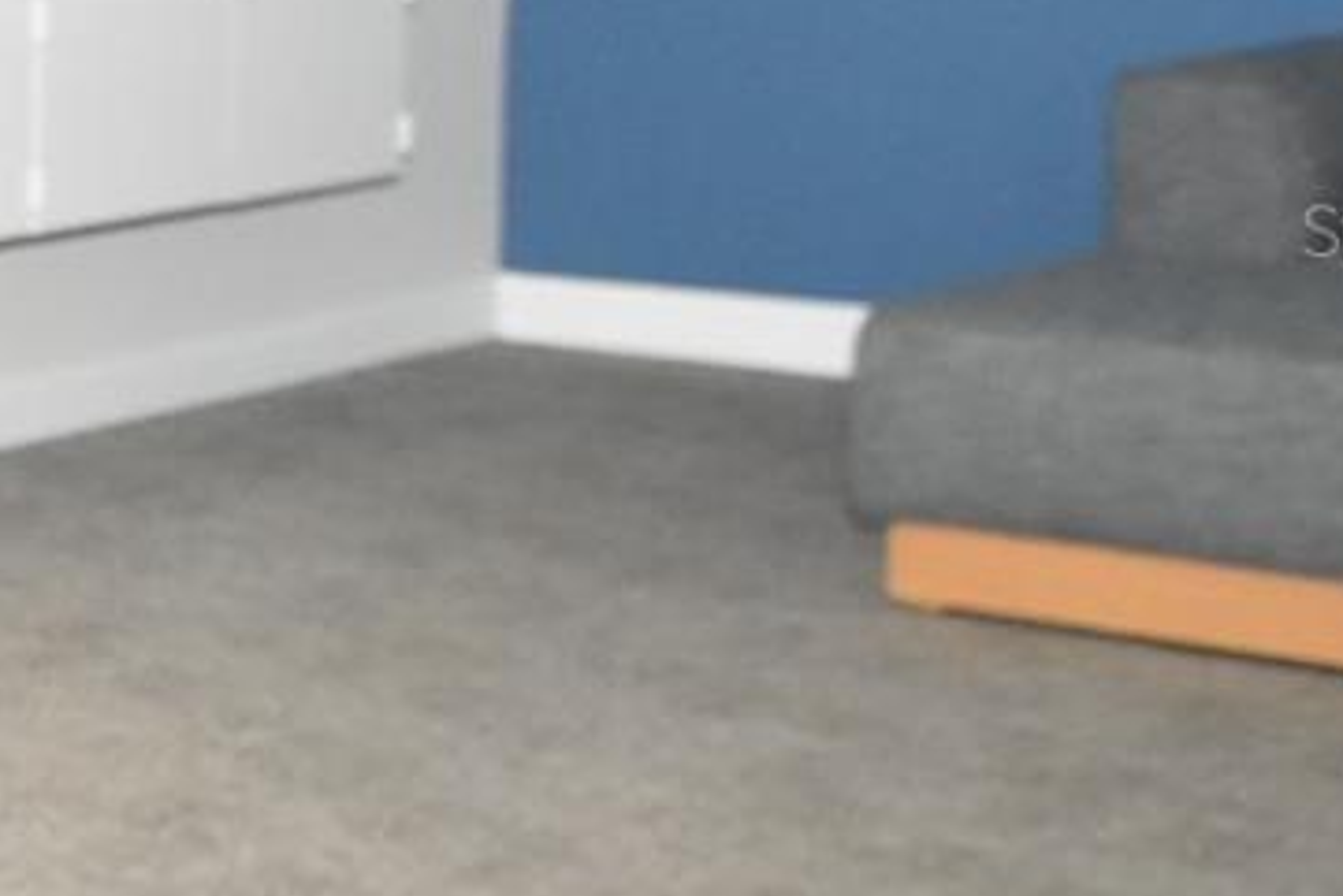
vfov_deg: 14.7
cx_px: -1343
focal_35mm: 93
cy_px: 231
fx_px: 3471
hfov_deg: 16.6
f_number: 4
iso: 2800
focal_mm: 14
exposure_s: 1/60
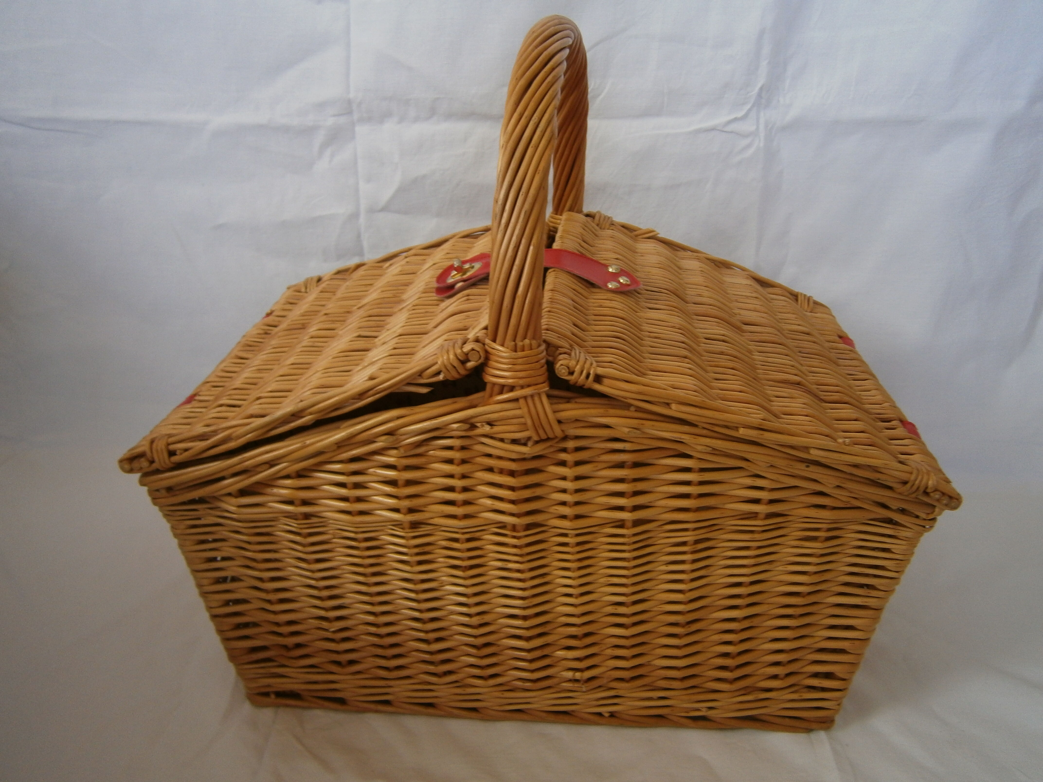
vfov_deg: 53.1
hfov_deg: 67.3
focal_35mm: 26
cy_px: 391
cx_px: 522
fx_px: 783
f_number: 2.8
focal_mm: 4.7
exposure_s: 1/40
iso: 80
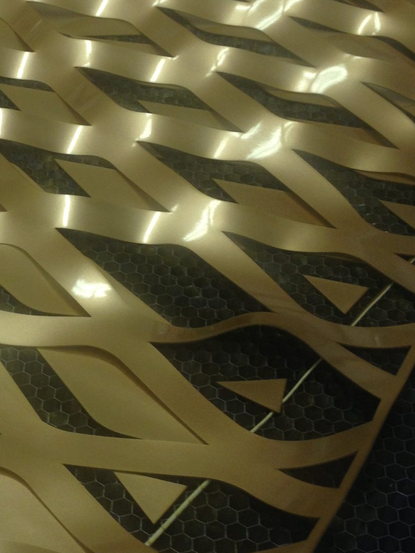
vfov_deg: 24.1
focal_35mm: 81
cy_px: 268
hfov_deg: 17.9
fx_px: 1294
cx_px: 25
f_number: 2.4
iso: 50
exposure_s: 1/30
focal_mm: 4.28
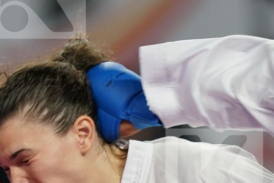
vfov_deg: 1.0
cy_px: 176
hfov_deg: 1.5
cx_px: 37
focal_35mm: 1373
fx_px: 10455
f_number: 2.8
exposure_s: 1/1000
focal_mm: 400
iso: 1600
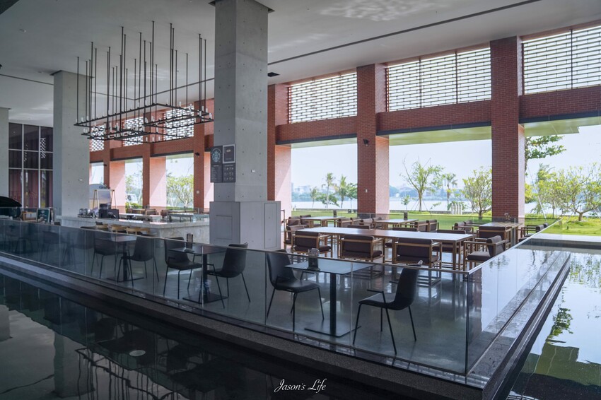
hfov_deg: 73.8
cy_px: 200
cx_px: 300
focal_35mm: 24
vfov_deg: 53.1
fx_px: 400
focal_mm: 24
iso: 100
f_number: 2.8
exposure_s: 1/320
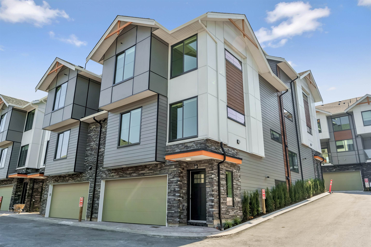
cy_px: 124
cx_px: 186
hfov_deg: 71.5
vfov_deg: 51.3
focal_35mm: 25
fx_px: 258
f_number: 7.1
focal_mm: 25
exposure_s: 1/160
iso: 200
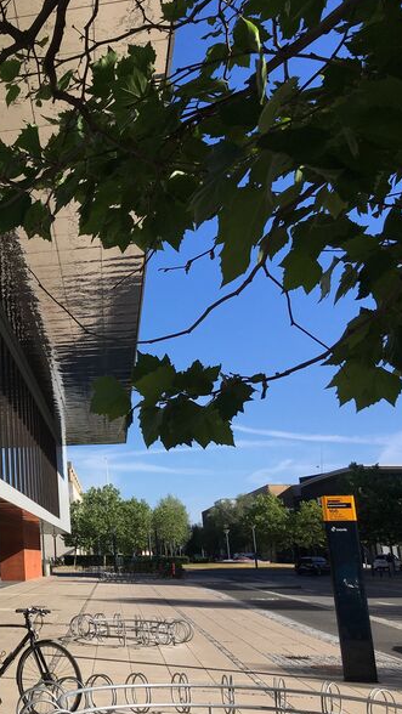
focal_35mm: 43
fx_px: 814
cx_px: -78
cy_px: 352
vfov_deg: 47.3
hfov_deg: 25.0
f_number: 2.2
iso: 25
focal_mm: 4.15
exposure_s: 1/2137
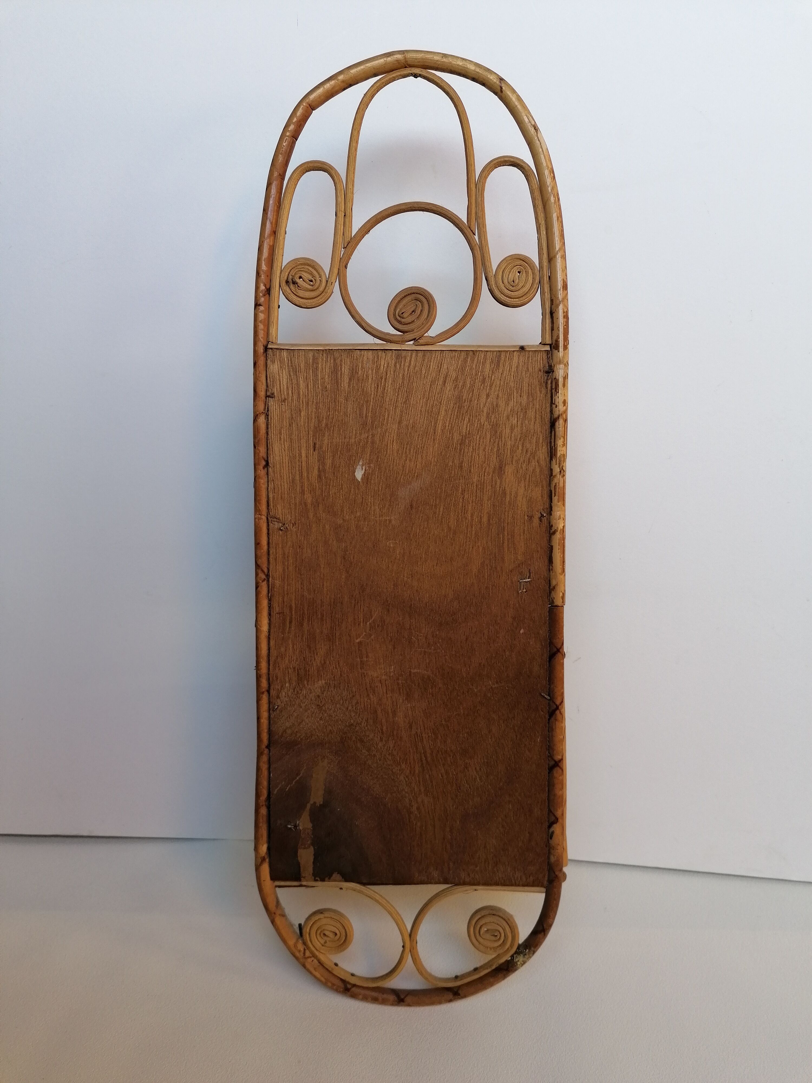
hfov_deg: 51.4
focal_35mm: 27
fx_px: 844
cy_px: 542
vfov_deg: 65.3
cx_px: 406
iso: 64
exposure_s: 1/60
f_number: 1.8
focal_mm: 4.75
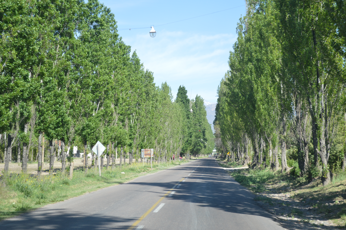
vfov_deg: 16.5
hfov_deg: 24.6
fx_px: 792
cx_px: 173
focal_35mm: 82
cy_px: 115
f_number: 6.3
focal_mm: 55
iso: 100
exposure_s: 1/160
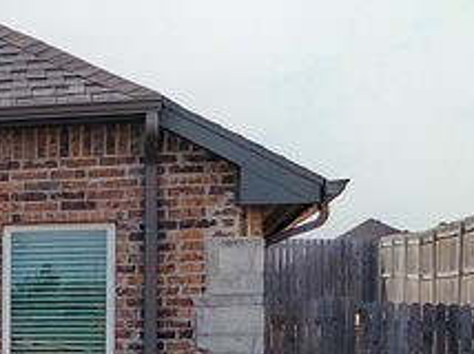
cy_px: 389
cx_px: -638
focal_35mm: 115
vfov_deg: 12.6
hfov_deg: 13.2
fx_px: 1573
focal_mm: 4.5
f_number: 2.8
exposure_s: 1/2500
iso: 100
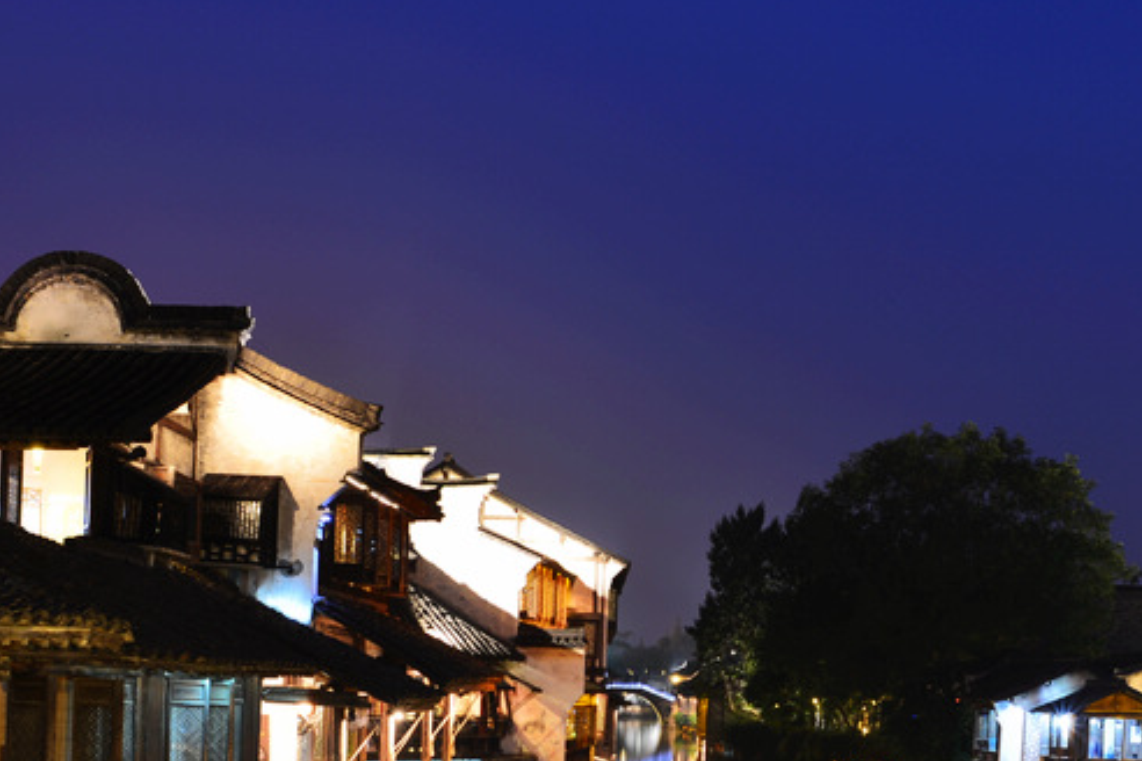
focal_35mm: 50
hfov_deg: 39.5
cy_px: 709
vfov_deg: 26.0
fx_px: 1586
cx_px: 645
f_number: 8
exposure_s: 30
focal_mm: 24
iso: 100
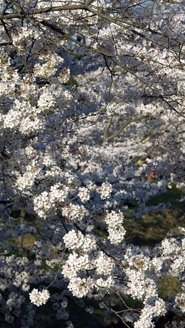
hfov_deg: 10.6
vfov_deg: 18.8
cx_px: 102
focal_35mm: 114
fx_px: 994
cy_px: 164
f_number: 5.6
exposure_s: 1/750
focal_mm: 48
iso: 100
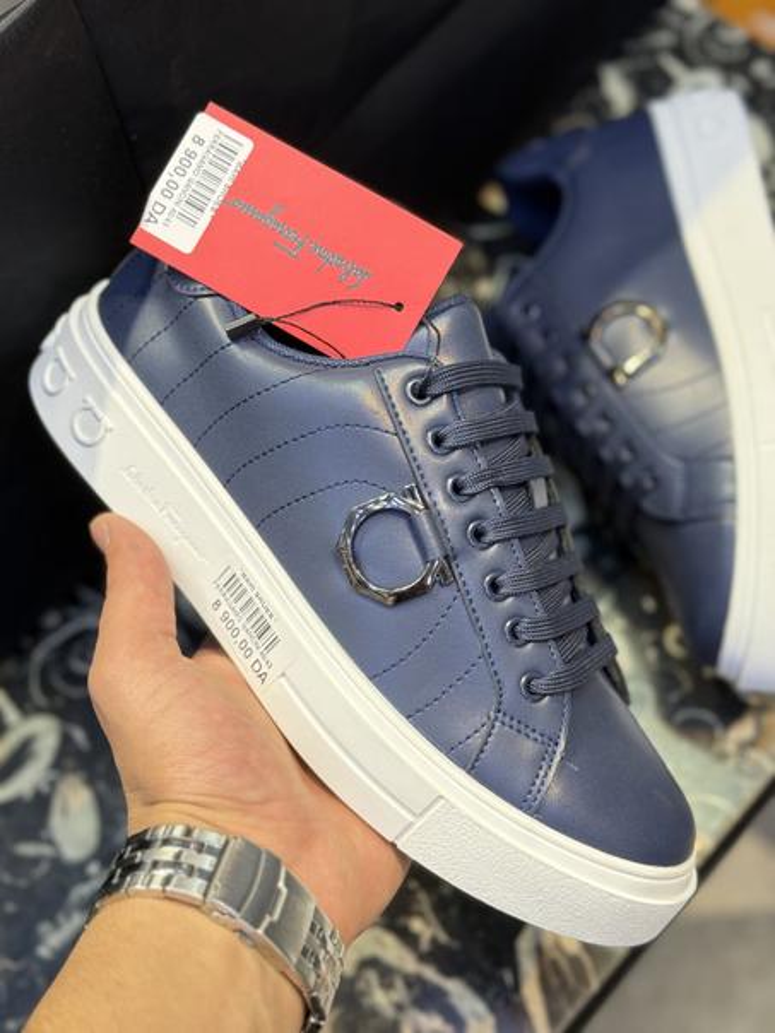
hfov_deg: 30.3
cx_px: 388
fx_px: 1433
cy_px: 516
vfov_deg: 39.7
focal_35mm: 48
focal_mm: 6.76
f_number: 1.78
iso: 64
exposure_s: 1/100
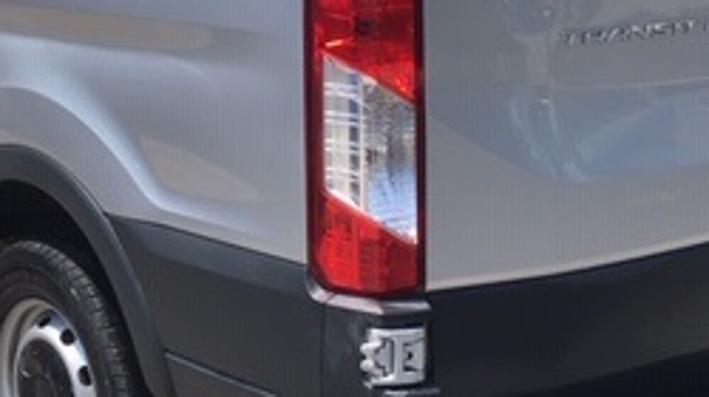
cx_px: 207
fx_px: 1521
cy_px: 48
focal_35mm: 81
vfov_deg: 14.7
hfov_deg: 26.0
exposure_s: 1/1183
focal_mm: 4.15
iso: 25
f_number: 2.2
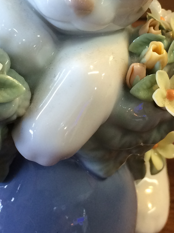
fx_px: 556
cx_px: 89
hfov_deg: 17.8
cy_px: 56
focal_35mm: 83
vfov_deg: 23.3
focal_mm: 4.15
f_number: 2.2
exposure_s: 1/33
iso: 64
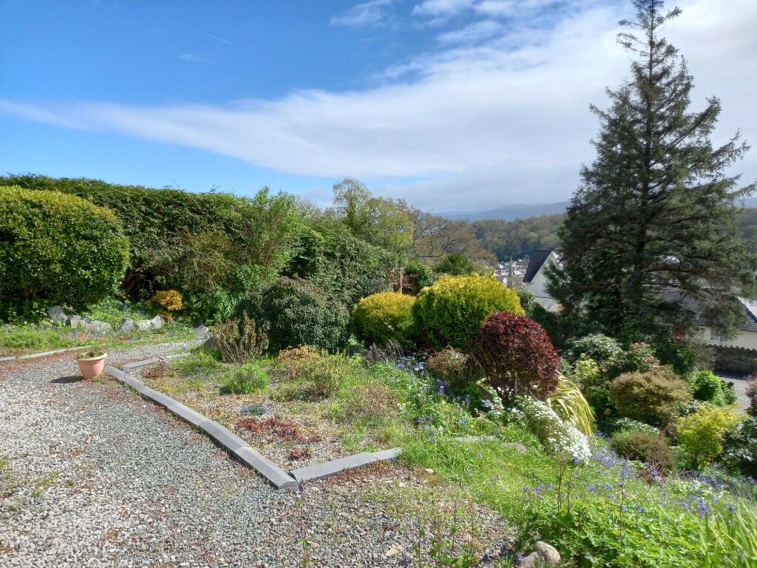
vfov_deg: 54.9
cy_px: 284
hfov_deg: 69.4
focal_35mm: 25
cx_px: 378
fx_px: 547
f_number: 2
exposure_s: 1/485
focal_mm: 4.6
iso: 25
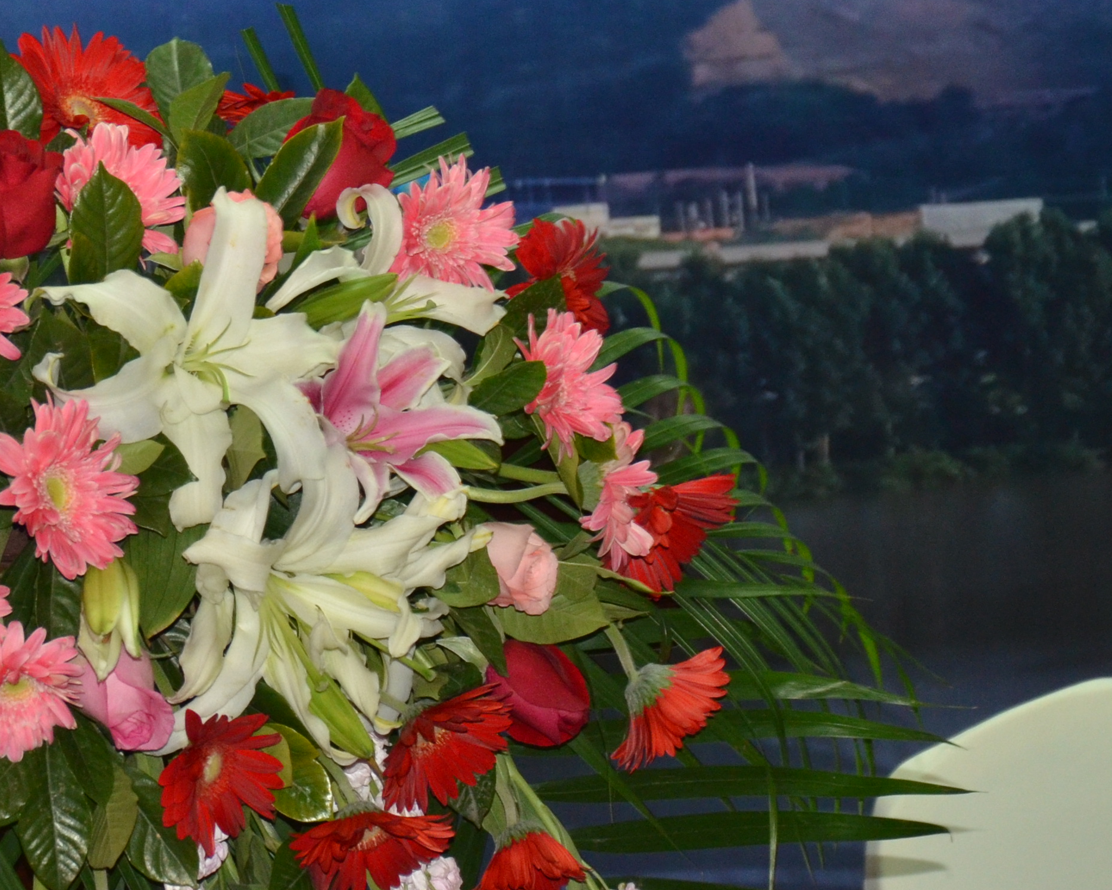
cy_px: 57
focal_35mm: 215
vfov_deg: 7.2
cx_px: -74
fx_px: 7075
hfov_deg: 8.9
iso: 800
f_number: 5
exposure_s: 1/60
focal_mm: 58
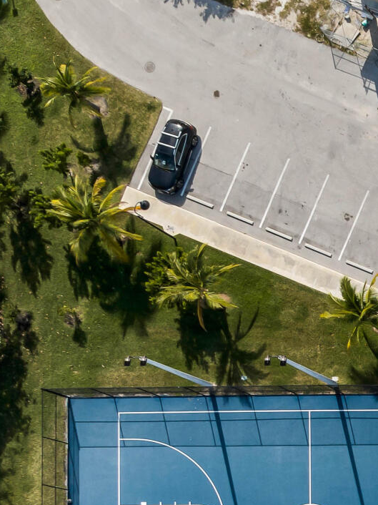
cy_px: 671
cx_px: 847
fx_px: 1486
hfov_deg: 12.2
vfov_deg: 17.9
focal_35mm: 102
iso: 100
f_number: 5.6
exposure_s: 1/20
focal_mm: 12.29
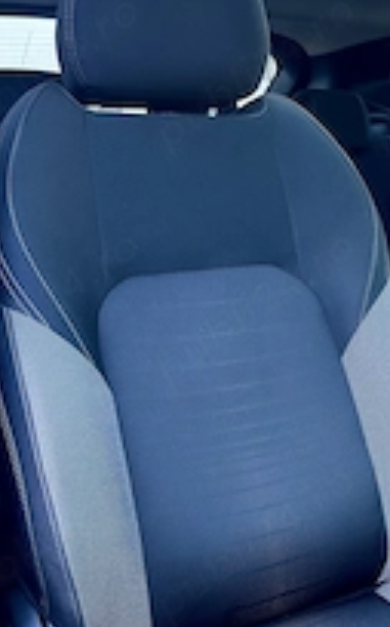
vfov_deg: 40.2
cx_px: 362
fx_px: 853
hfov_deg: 24.9
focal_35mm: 50
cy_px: 360
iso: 250
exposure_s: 1/85
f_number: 1.78
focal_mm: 6.86
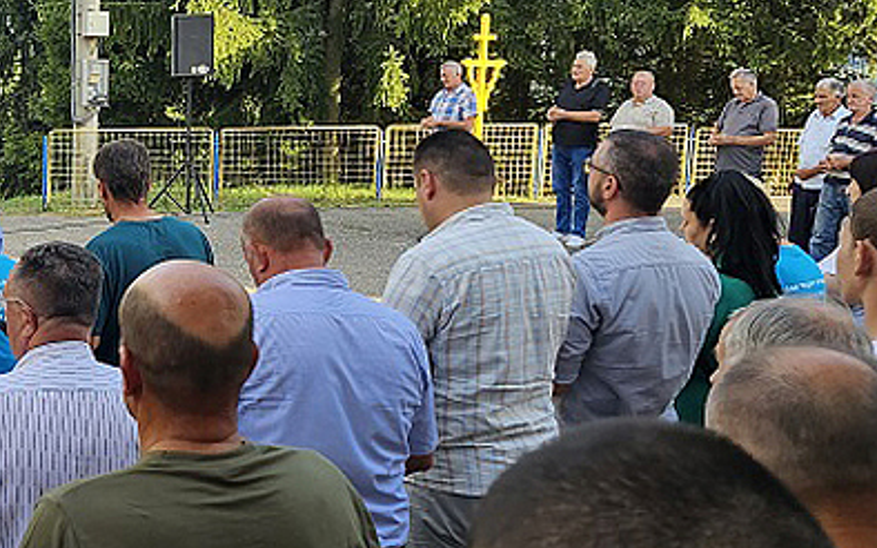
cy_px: 241
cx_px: -29
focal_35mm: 53
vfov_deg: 24.4
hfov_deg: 34.3
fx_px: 1266
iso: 20
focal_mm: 6.3
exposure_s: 1/180
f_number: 1.7
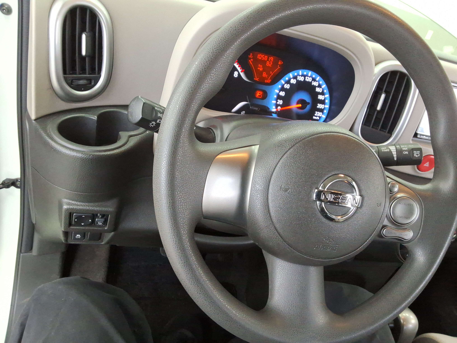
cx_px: 228
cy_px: 172
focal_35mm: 28
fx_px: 370
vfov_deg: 49.7
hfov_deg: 63.4
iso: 203
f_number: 1.9
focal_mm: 2.91
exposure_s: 1/40
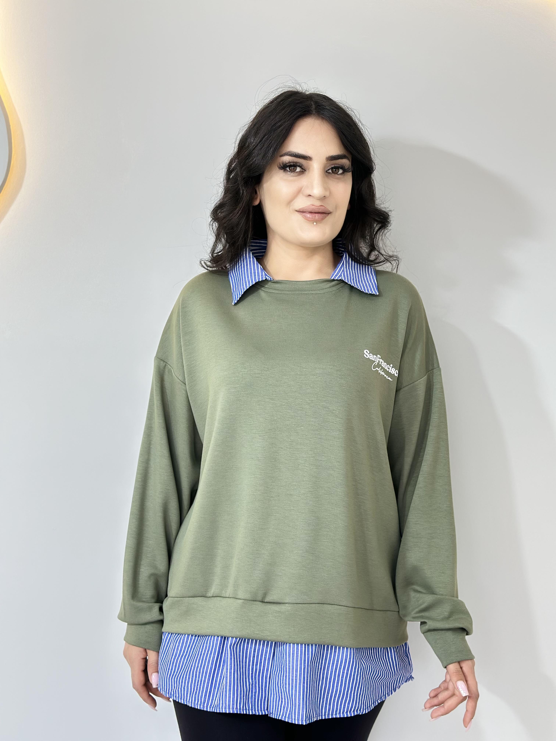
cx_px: 278
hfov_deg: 30.3
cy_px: 370
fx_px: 1028
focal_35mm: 48
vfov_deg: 39.7
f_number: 1.78
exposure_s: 1/100
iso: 64
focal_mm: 6.86
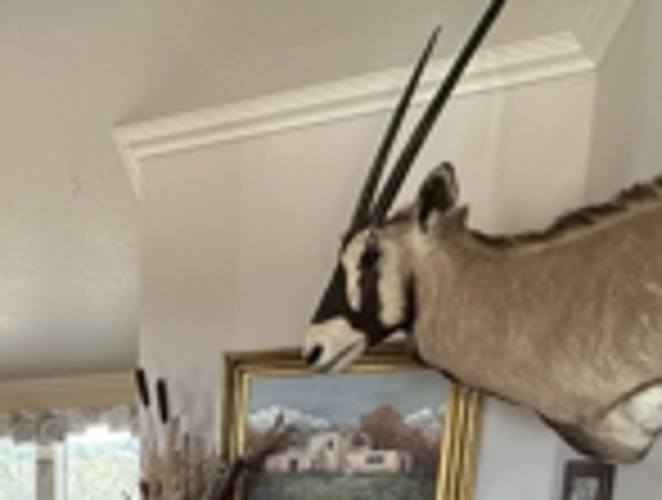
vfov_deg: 32.2
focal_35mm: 38
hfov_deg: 41.8
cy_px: 581
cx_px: -14
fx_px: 728
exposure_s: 1/120
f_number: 2.2
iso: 320
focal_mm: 2.22
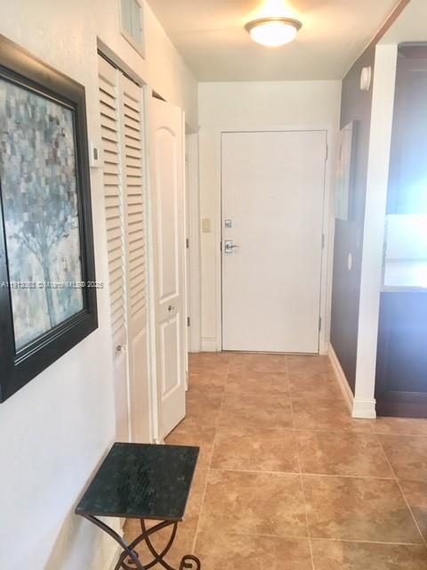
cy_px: 285
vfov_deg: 61.7
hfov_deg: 48.2
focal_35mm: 29
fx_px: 477
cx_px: 214
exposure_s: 1/30
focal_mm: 4.15
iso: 100
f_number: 2.2
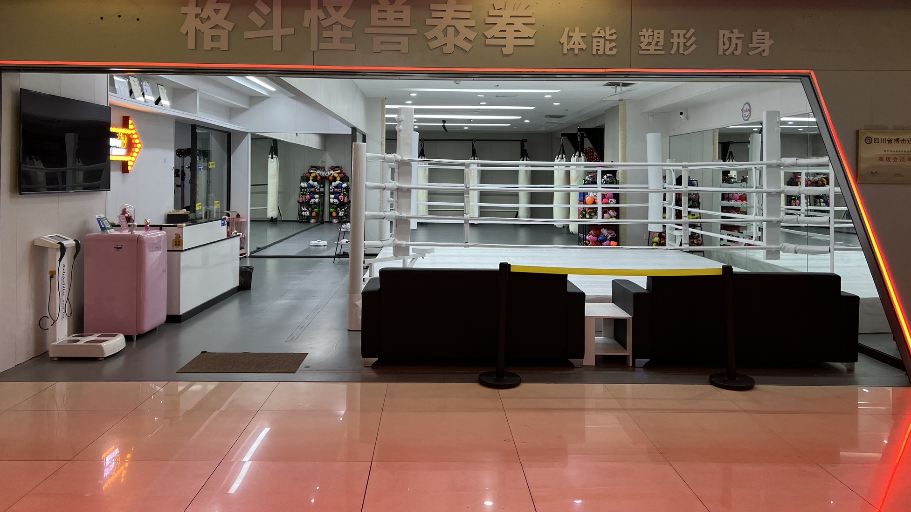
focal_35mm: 29
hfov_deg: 66.1
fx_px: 701
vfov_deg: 39.7
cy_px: 169
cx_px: 449
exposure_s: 1/100
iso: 50
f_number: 1.5
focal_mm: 5.7
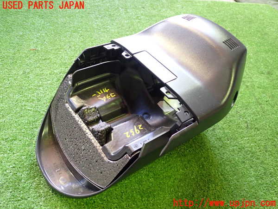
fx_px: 241
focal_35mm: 30
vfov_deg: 46.8
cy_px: 104
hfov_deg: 60.0
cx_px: 139
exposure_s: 1/30
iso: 500
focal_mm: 5.4
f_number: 2.3
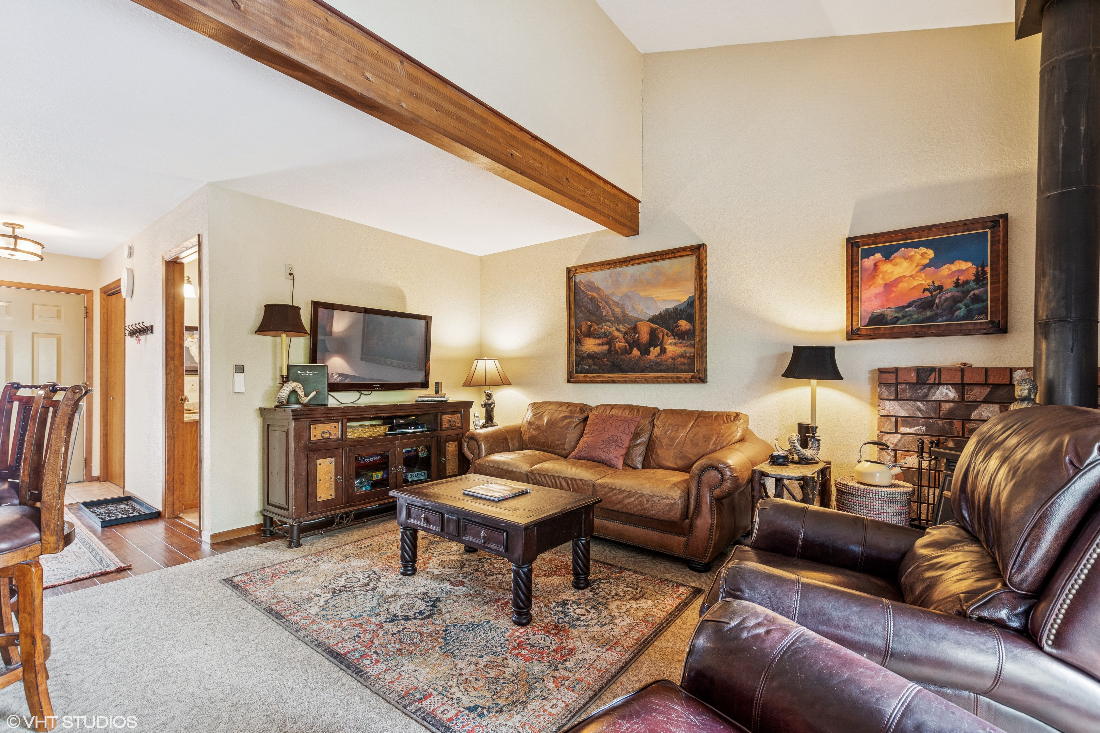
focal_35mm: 15
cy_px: 366
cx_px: 550
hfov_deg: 100.4
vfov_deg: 77.3
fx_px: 458
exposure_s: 1/1.25
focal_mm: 10
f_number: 6.3
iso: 100
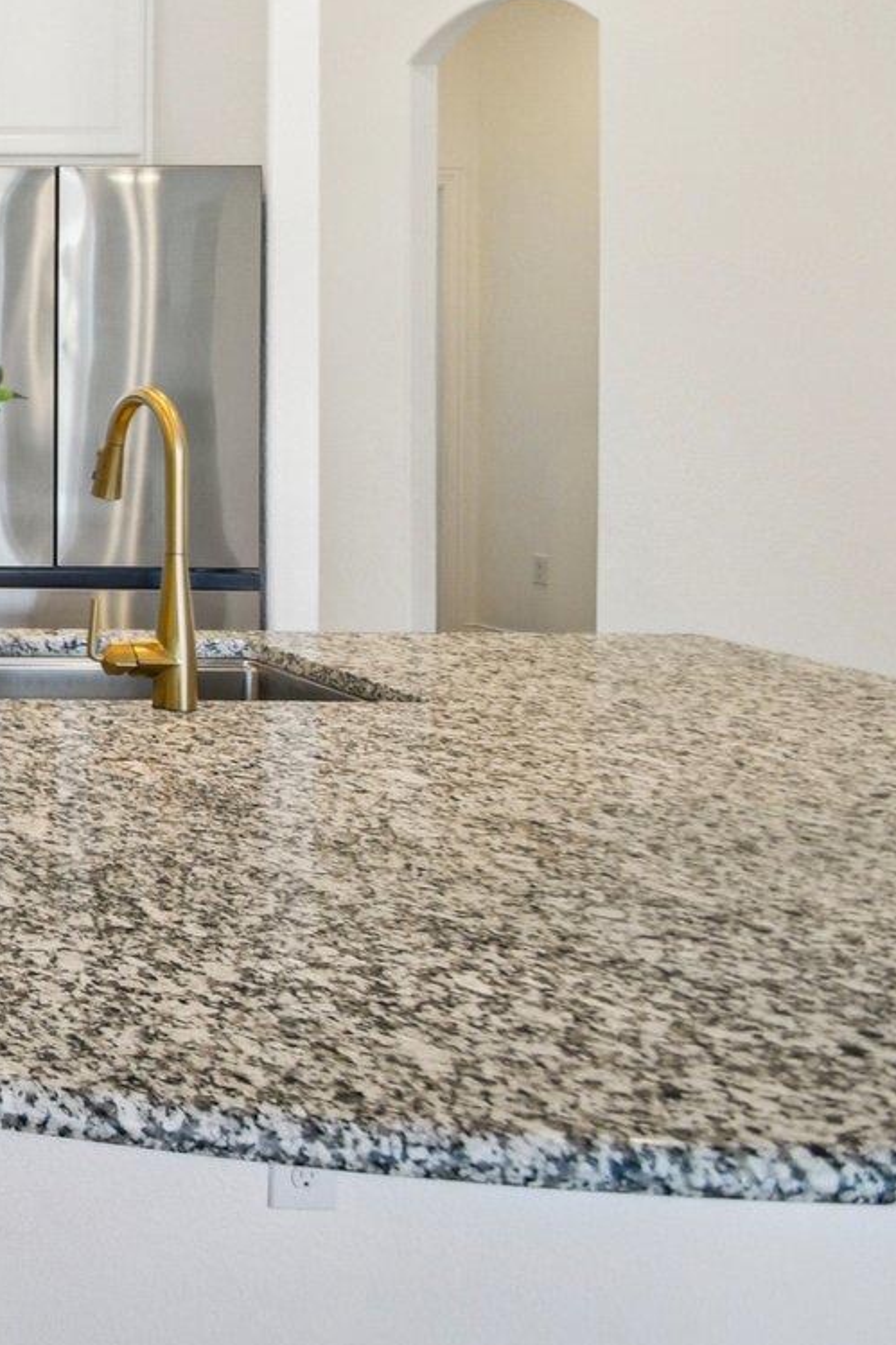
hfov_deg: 21.3
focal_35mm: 41
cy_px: 242
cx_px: -725
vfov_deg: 44.7
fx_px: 1531
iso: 400
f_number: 8
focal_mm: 10
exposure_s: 1/15
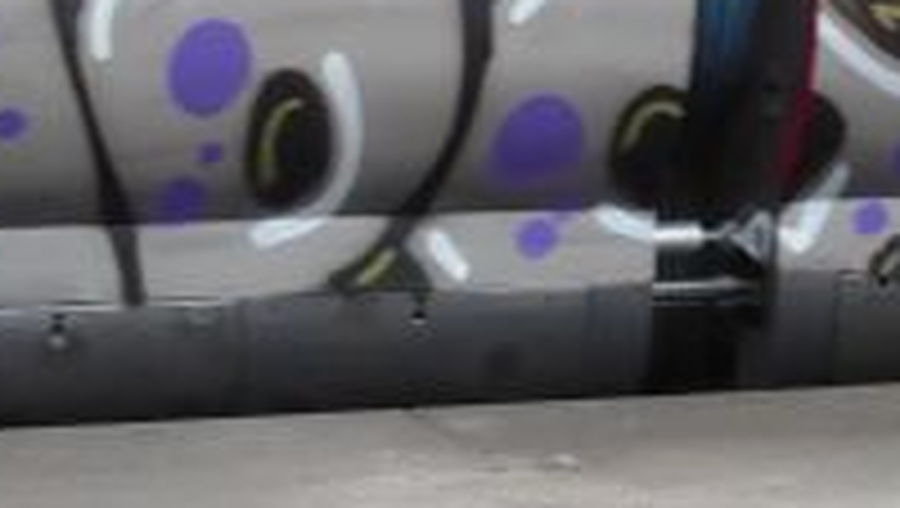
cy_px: 214
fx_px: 2986
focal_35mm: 125
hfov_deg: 17.1
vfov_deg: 9.7
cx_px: 554
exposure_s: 1/125
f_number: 3
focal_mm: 9.5
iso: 1600
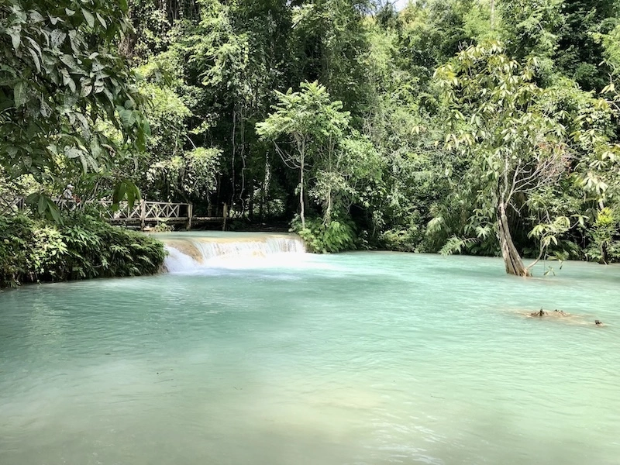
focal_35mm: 28
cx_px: 310
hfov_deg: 63.4
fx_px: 502
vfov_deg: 49.7
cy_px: 232
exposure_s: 1/813
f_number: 1.8
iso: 20
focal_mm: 4
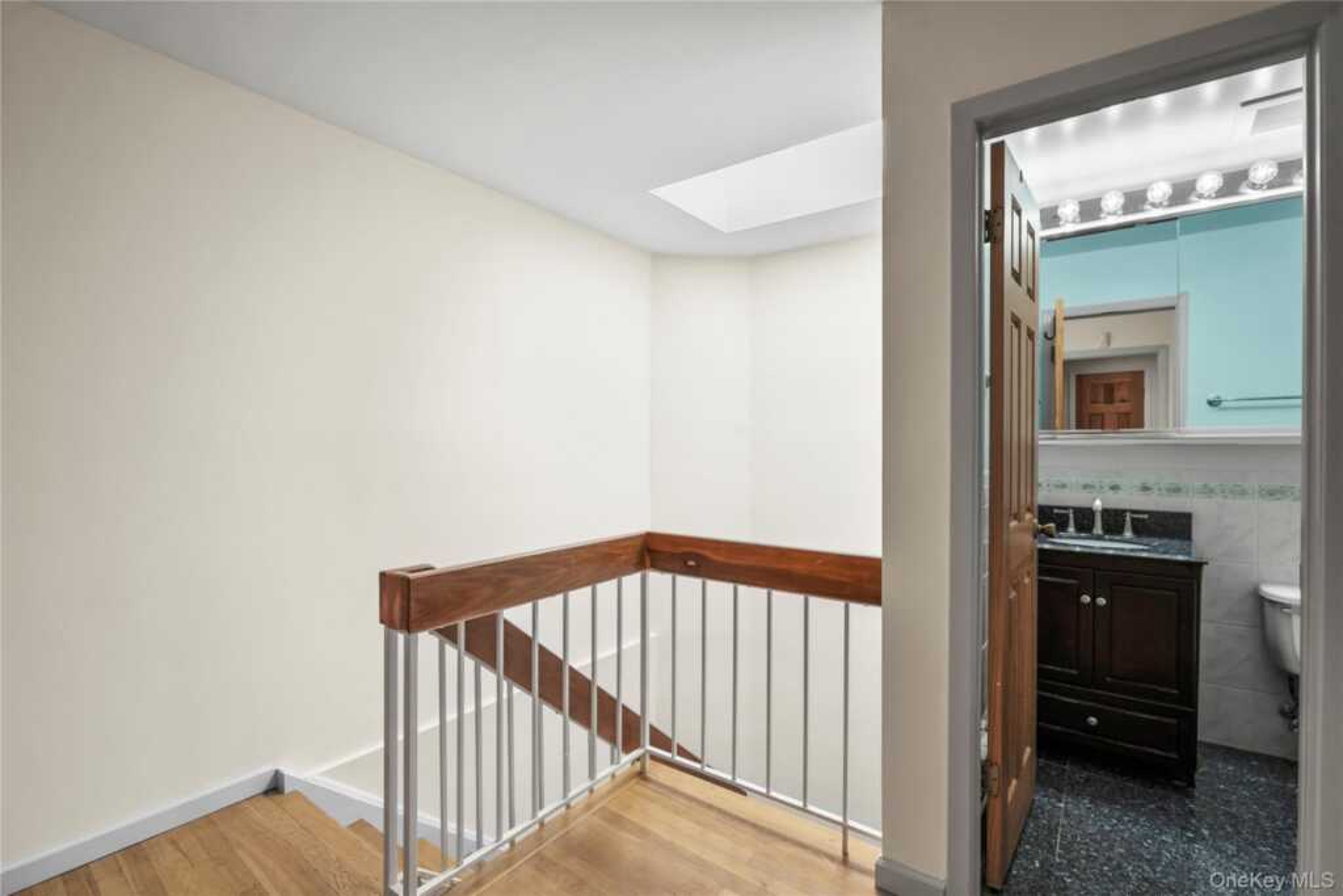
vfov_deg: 73.8
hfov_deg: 96.7
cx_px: 672
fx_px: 597
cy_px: 448
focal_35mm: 16
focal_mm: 16
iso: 640
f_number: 7.1
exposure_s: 1/15
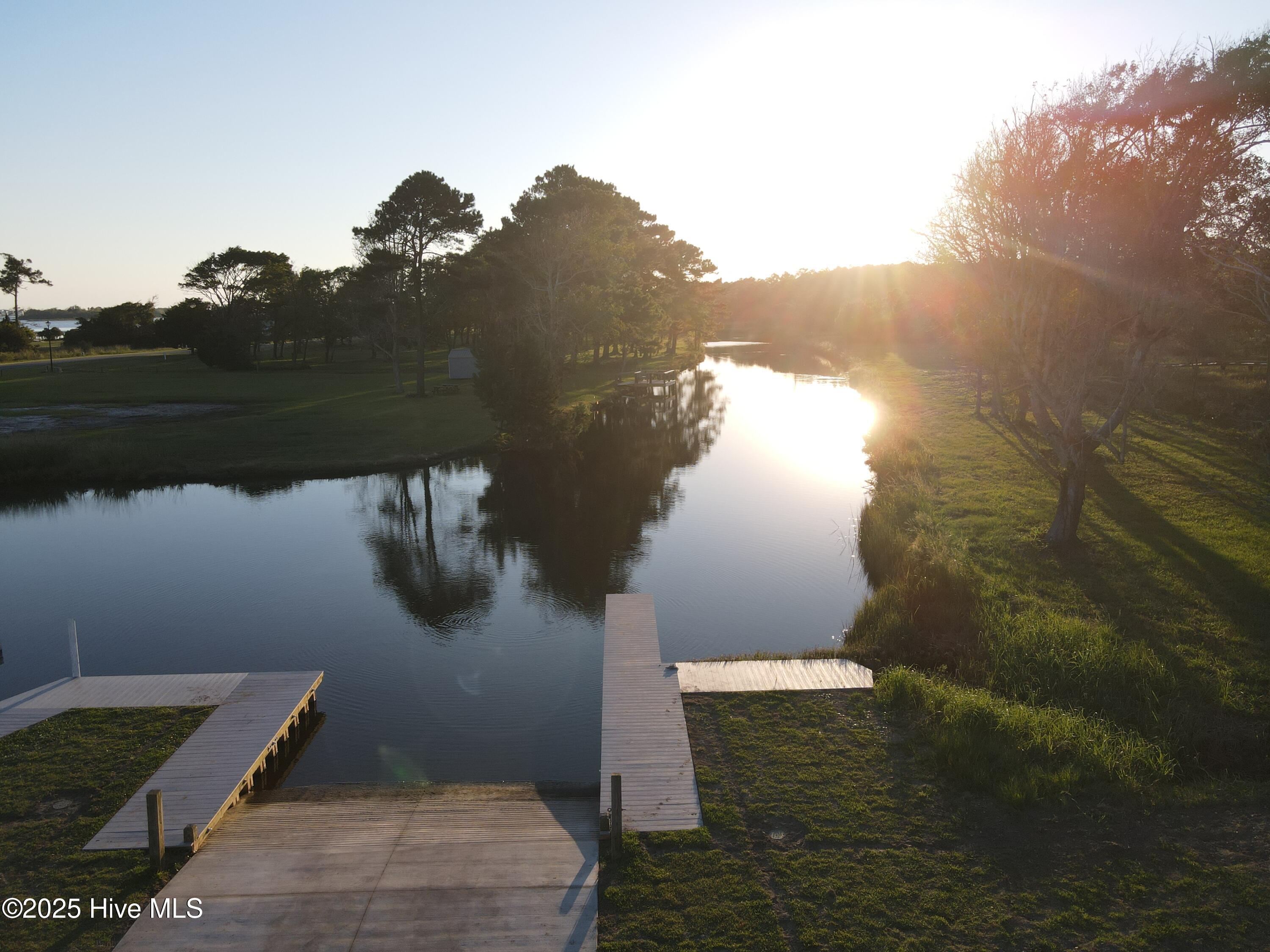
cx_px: 635
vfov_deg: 56.8
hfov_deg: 71.6
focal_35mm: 24
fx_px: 881
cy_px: 476
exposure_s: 1/400
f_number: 2.8
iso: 100
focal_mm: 4.5
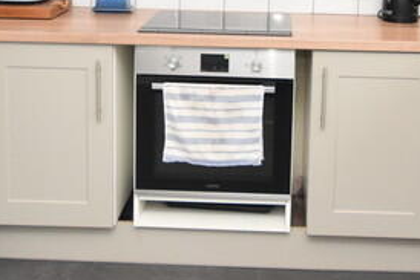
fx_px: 654
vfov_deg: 22.9
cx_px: 265
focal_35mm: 56
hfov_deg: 35.4
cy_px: -24
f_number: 4.5
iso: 800
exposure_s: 1/160
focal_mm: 10
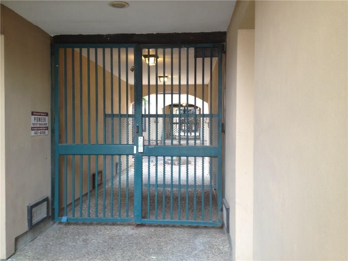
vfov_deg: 40.7
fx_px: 352
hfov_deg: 52.6
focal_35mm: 35
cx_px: 174
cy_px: 130
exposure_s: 1/20
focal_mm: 4.28
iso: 50
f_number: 2.4
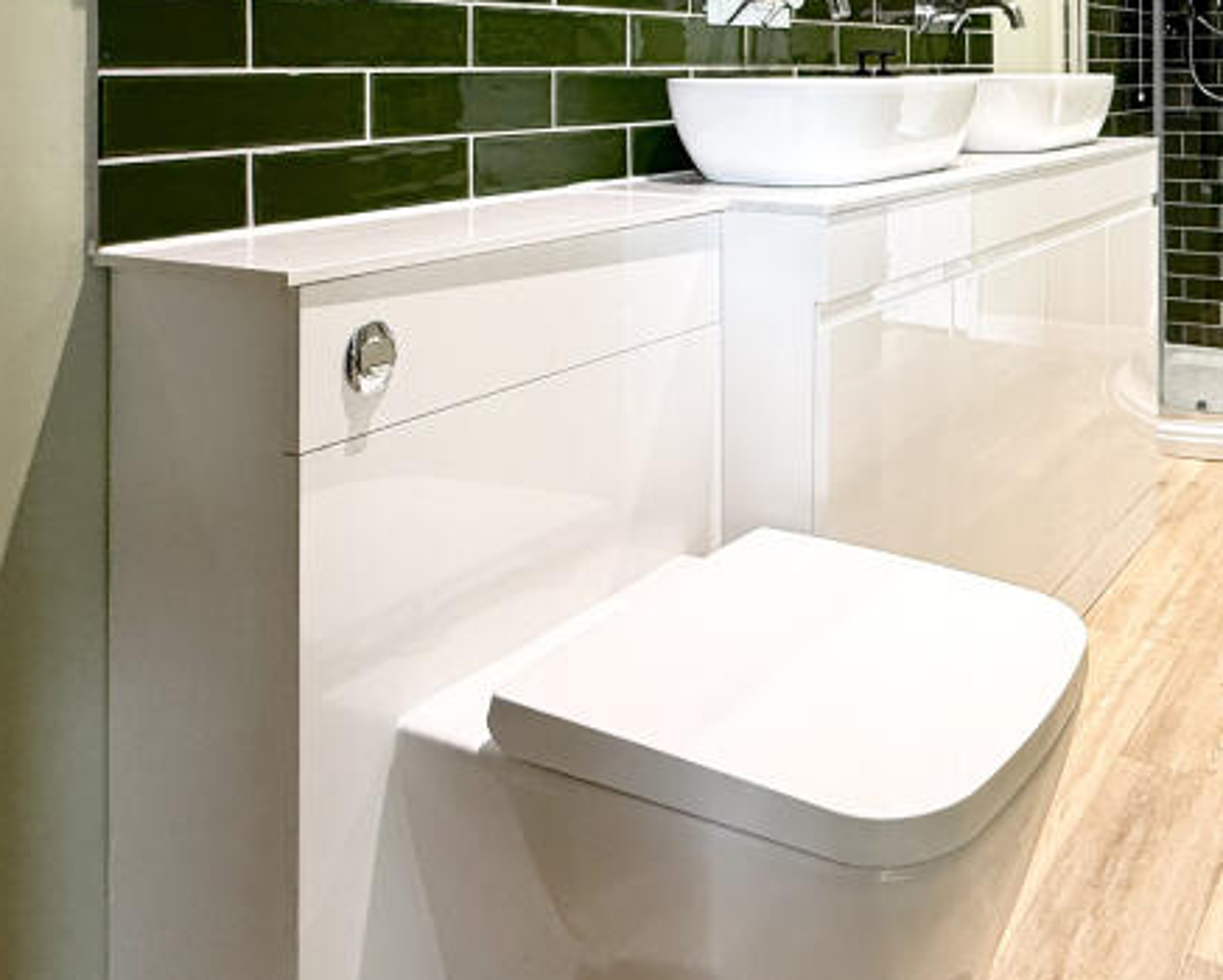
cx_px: 1061
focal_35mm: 32
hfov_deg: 50.4
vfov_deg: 41.3
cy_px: 56
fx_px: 1159
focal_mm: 2.22
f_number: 2.2
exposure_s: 1/50
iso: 200
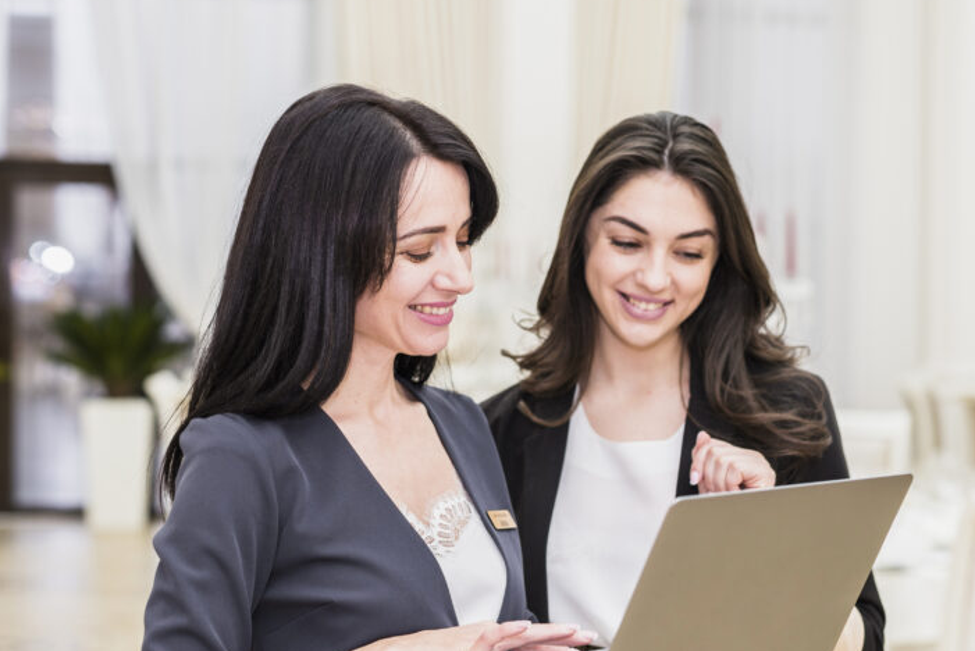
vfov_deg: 18.7
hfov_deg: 27.6
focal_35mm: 73
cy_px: 377
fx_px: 1978
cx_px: 577
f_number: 2.5
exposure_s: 1/160
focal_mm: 50
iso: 200
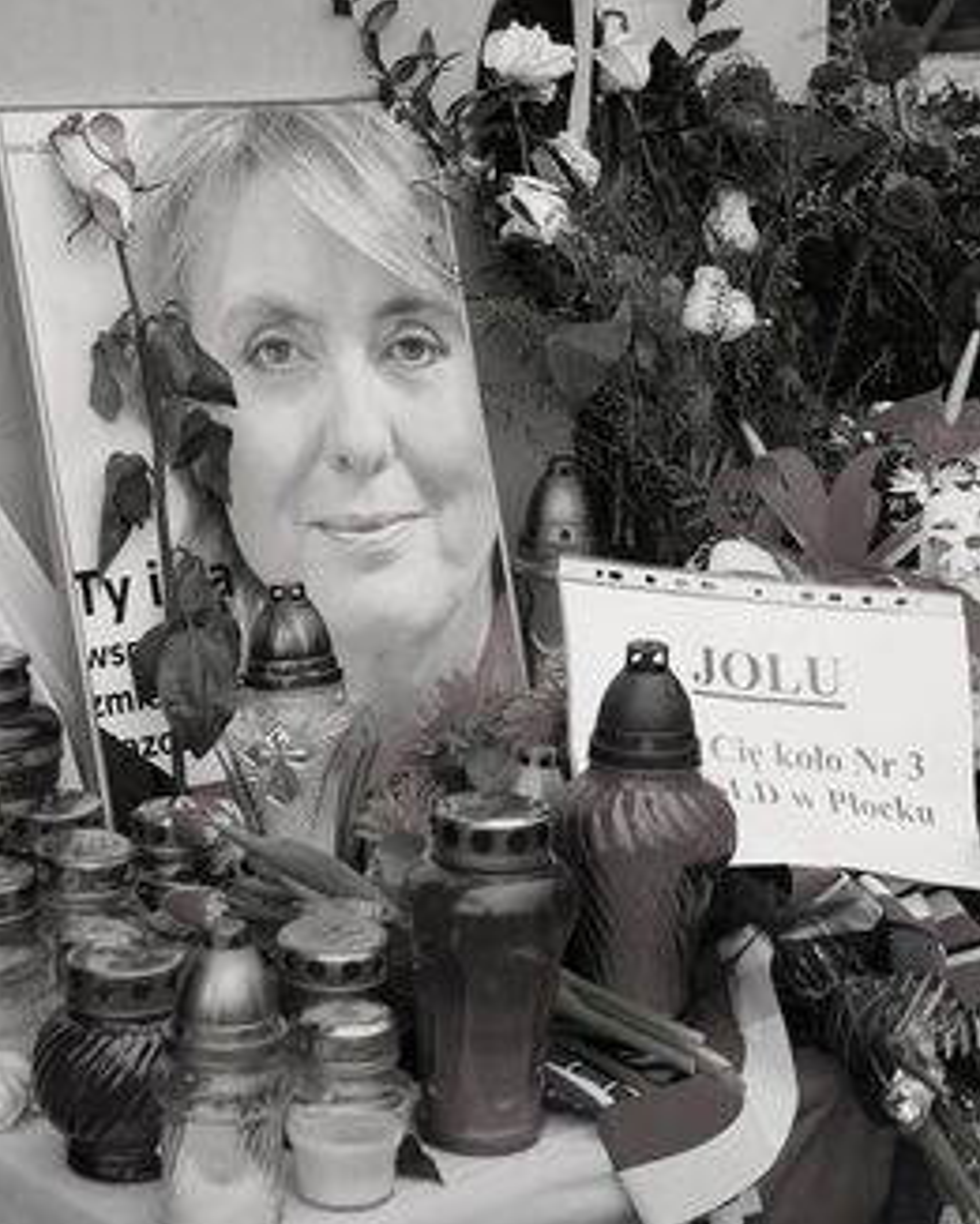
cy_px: 501
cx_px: 490
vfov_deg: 22.2
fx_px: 3116
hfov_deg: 17.9
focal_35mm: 86
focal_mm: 50
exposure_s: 1/90
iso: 200
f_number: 5.6
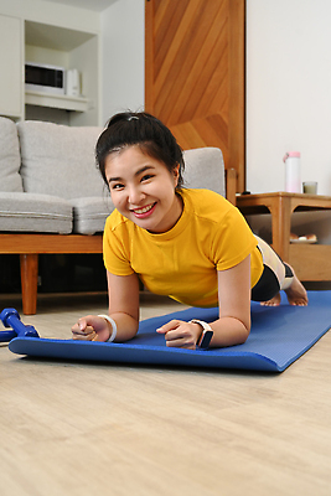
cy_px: 248
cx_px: 166
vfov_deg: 45.4
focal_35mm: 43
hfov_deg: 31.2
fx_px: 592
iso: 400
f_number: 4.5
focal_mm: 43
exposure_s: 1/50
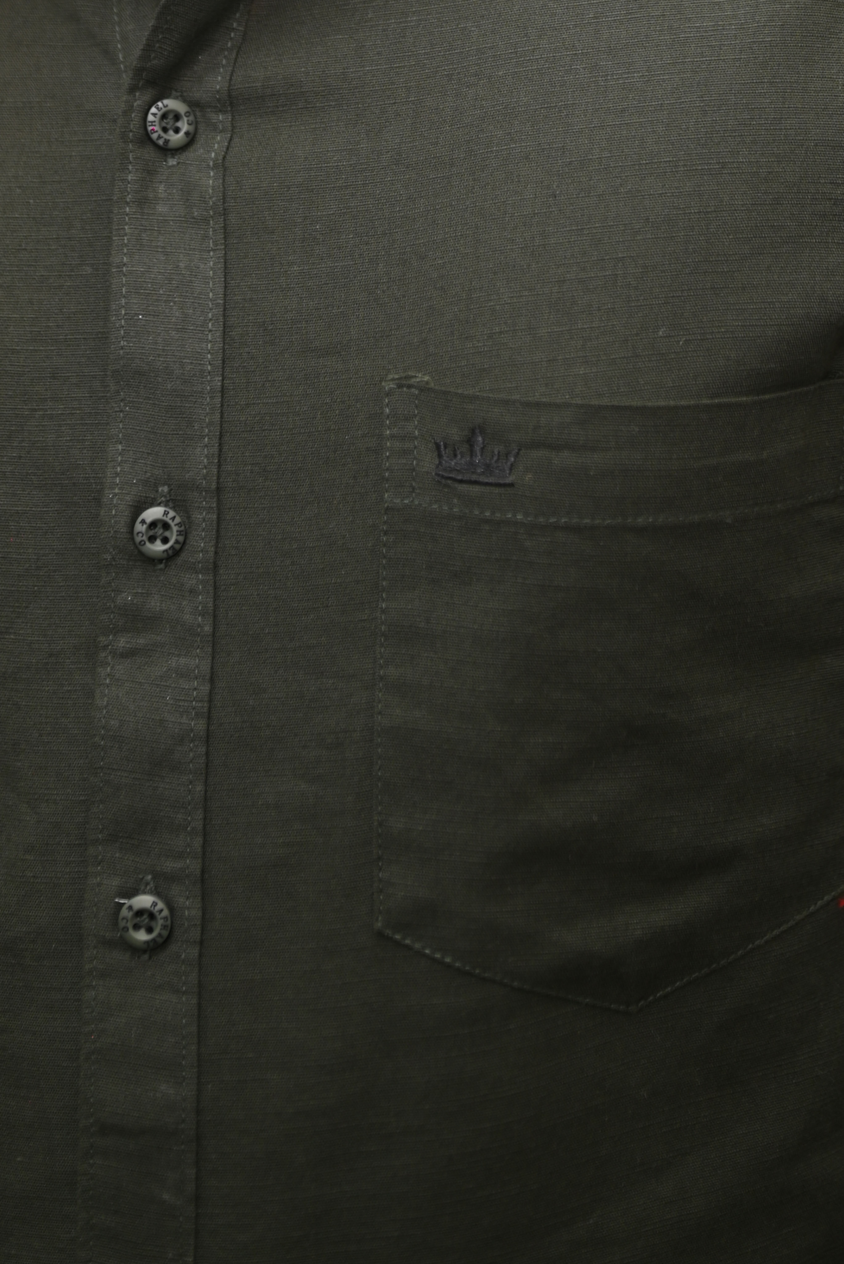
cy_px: 632
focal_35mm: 50
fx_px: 1757
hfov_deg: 27.0
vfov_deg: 39.6
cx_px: 422
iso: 160
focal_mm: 50
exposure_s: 1/200
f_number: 2
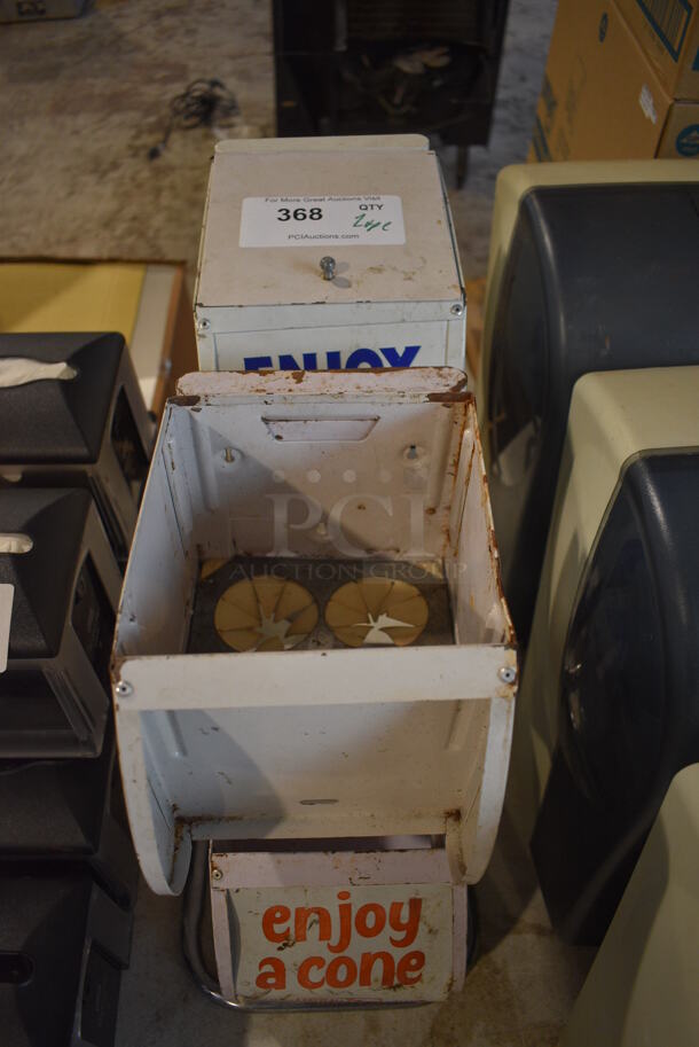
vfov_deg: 67.3
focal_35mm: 27
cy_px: 524
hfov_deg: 48.0
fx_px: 785
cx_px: 350
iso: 800
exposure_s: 1/125
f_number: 3.5
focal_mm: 18
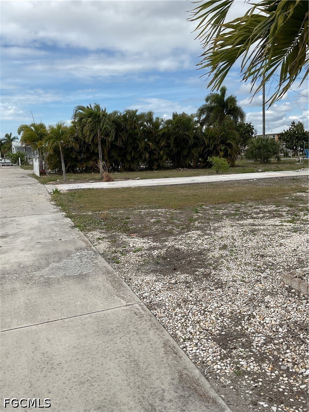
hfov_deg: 48.2
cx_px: 154
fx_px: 345
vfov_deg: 61.7
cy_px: 206
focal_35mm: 29
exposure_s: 1/2667
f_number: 1.8
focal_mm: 3
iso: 16
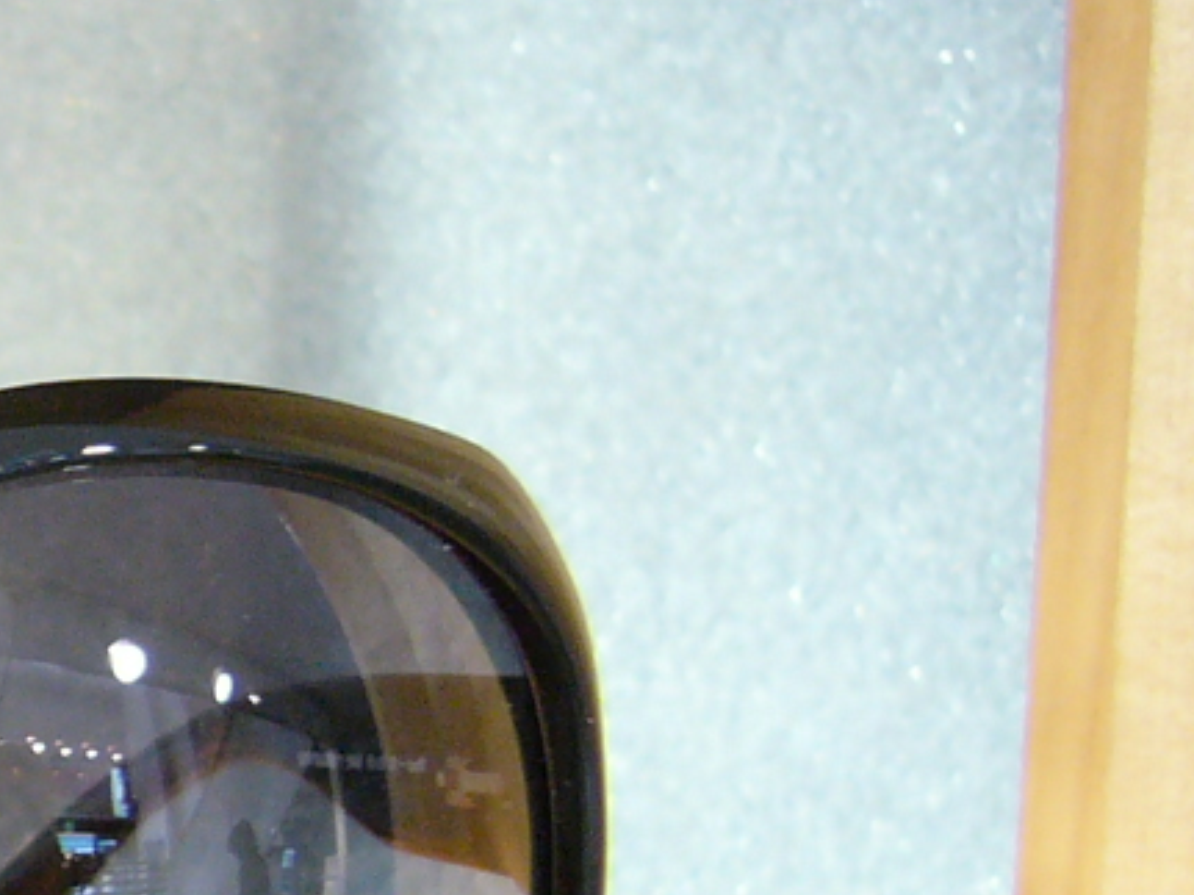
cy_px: 798
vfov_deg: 14.1
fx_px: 3586
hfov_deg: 17.2
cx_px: -560
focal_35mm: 104
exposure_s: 1/20
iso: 200
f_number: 2.8
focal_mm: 5.8
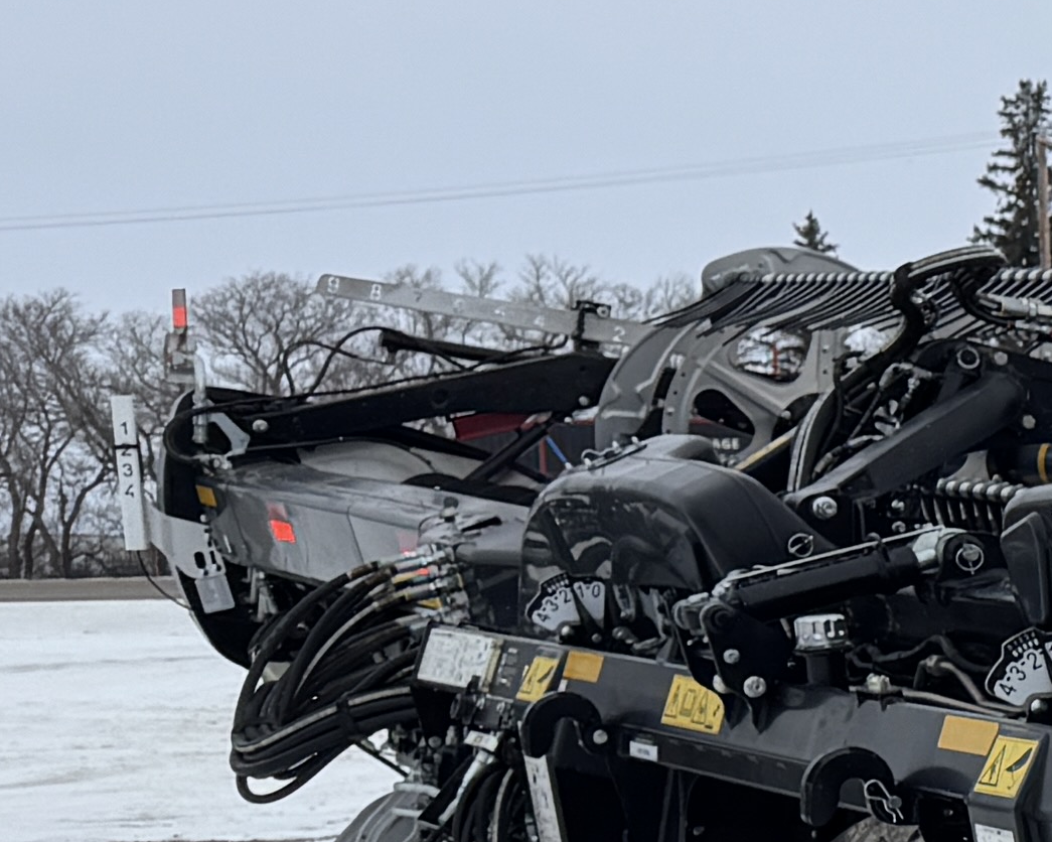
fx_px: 3985
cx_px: 2835
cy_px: 785
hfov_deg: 11.3
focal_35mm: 128
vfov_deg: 12.0
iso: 80
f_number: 1.78
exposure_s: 1/2415
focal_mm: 6.76
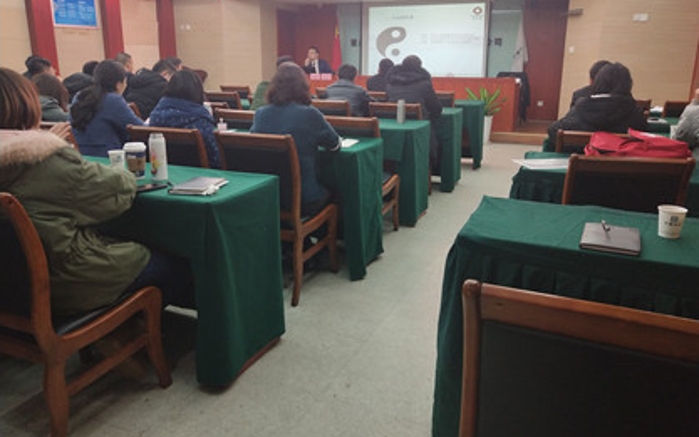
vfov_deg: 39.4
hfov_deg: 59.6
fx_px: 610
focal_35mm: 32
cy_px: 188
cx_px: 350
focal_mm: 3.95
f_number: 1.8
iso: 288
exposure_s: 1/50
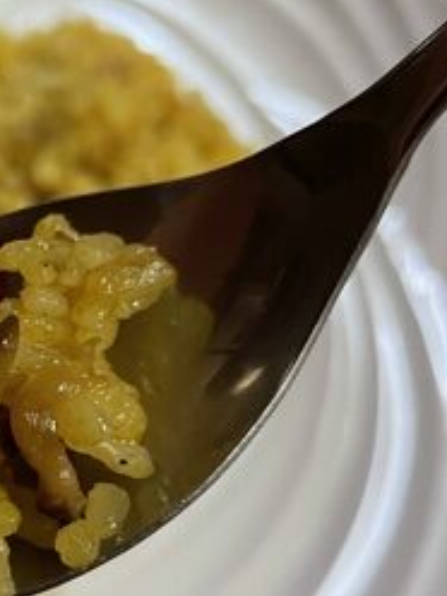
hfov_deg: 20.3
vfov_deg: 28.6
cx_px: -118
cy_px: 440
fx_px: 1154
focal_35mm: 67
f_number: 1.6
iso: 200
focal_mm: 4.2
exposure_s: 1/50
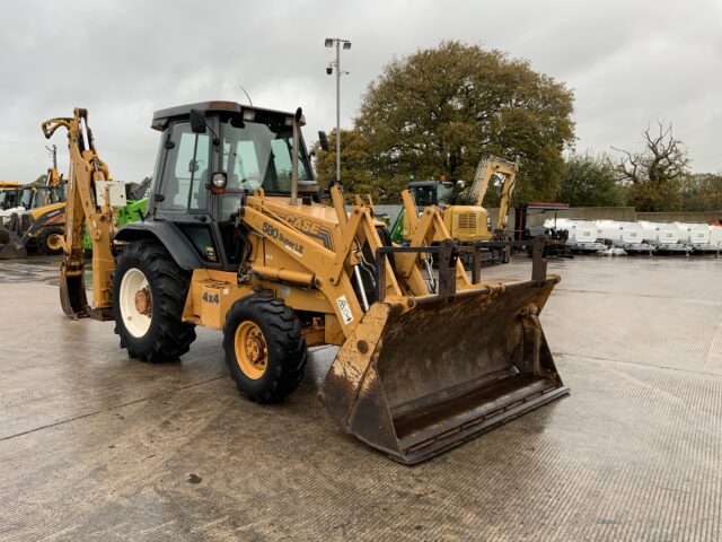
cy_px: 271
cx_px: 361
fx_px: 605
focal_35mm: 29
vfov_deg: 48.2
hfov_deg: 61.7
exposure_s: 1/122
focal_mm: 3
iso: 20
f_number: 1.8
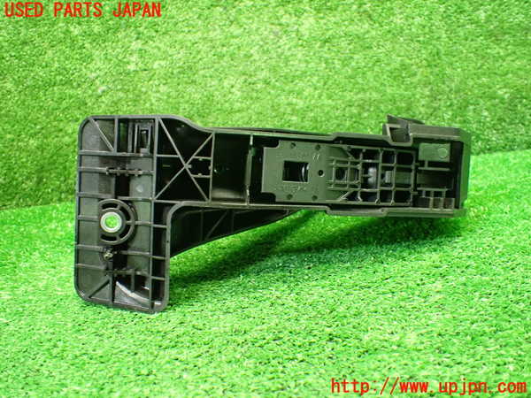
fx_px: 460
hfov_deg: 60.0
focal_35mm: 30
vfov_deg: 46.8
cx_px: 266
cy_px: 199
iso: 800
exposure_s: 1/50
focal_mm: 5.4
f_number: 2.3
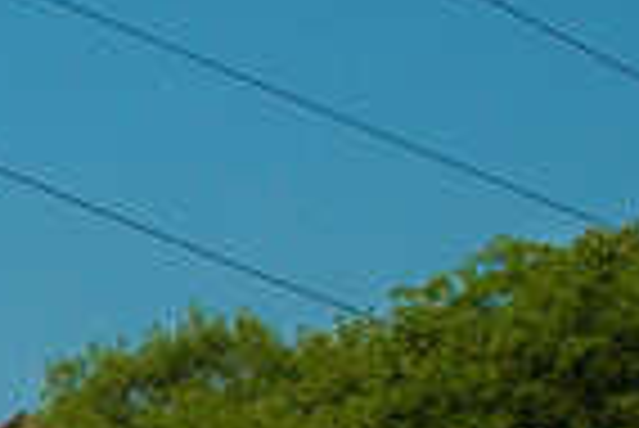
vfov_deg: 6.0
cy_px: 640
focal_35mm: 228
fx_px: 4048
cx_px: -927
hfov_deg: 8.3
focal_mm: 27
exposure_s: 1/500
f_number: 11
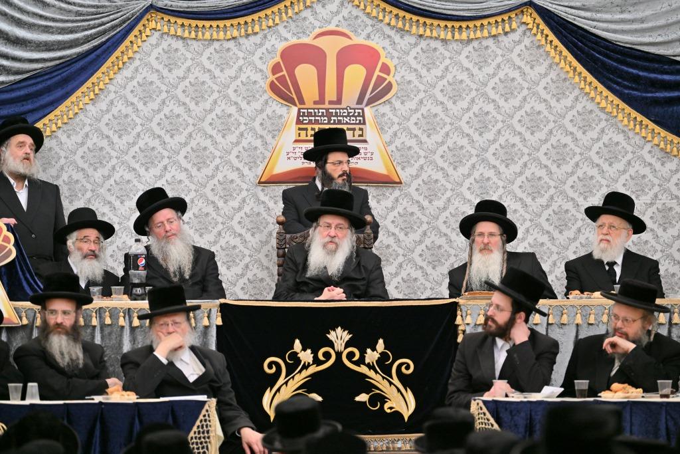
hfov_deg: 12.1
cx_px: 340
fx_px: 3211
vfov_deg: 8.1
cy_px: 227
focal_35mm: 170
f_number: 2.8
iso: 400
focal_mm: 170
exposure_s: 1/400
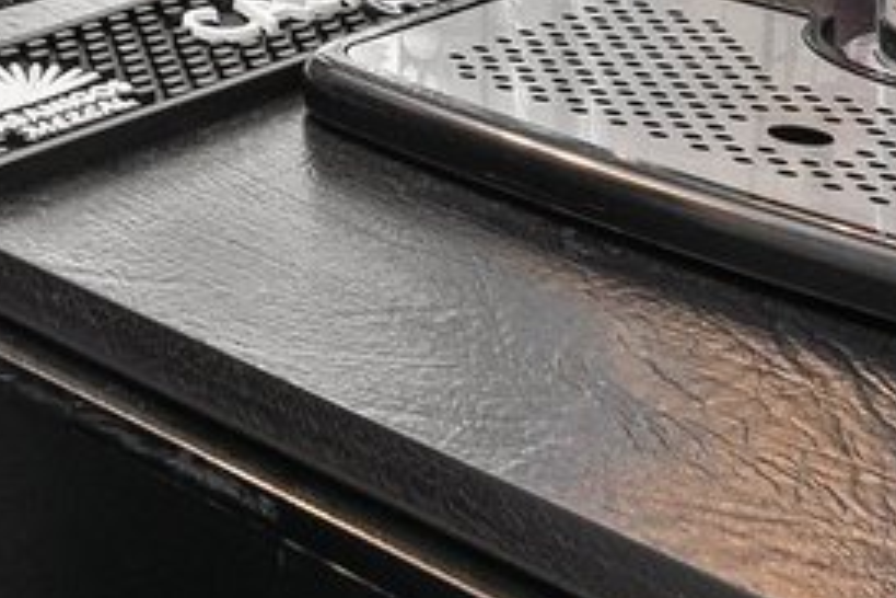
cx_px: -230
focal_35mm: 93
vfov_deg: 12.5
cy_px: -683
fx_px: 2318
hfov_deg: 20.2
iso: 400
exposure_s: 2.5
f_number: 9
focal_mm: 15.7
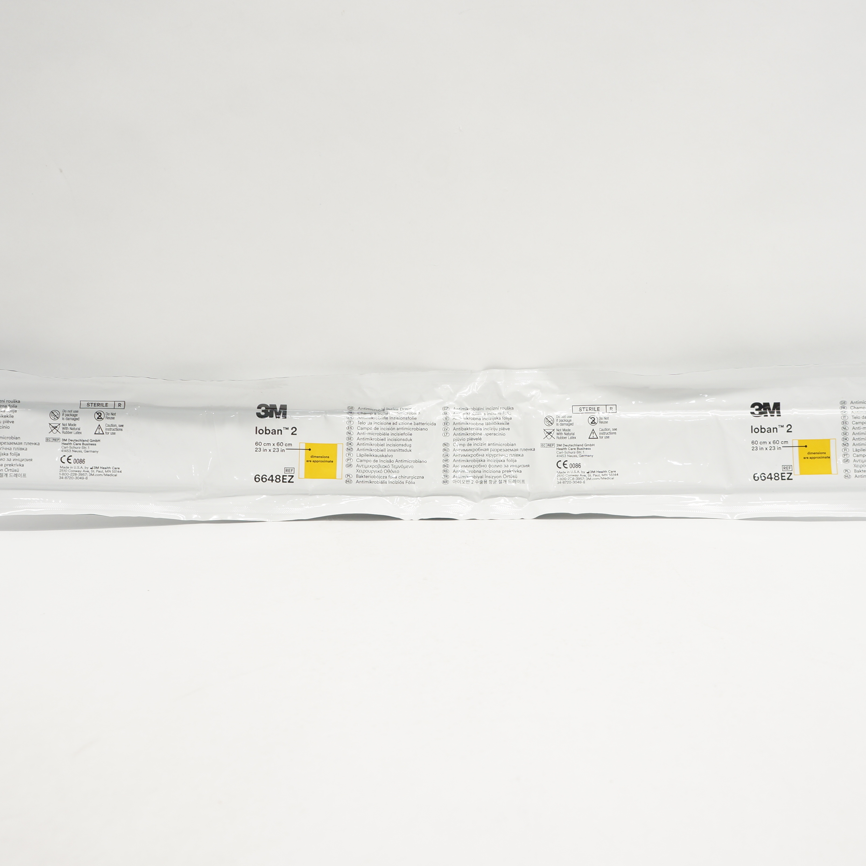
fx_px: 991
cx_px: 482
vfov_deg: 47.2
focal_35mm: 35
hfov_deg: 47.1
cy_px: 431
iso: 200
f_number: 6.3
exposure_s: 1/30
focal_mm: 18
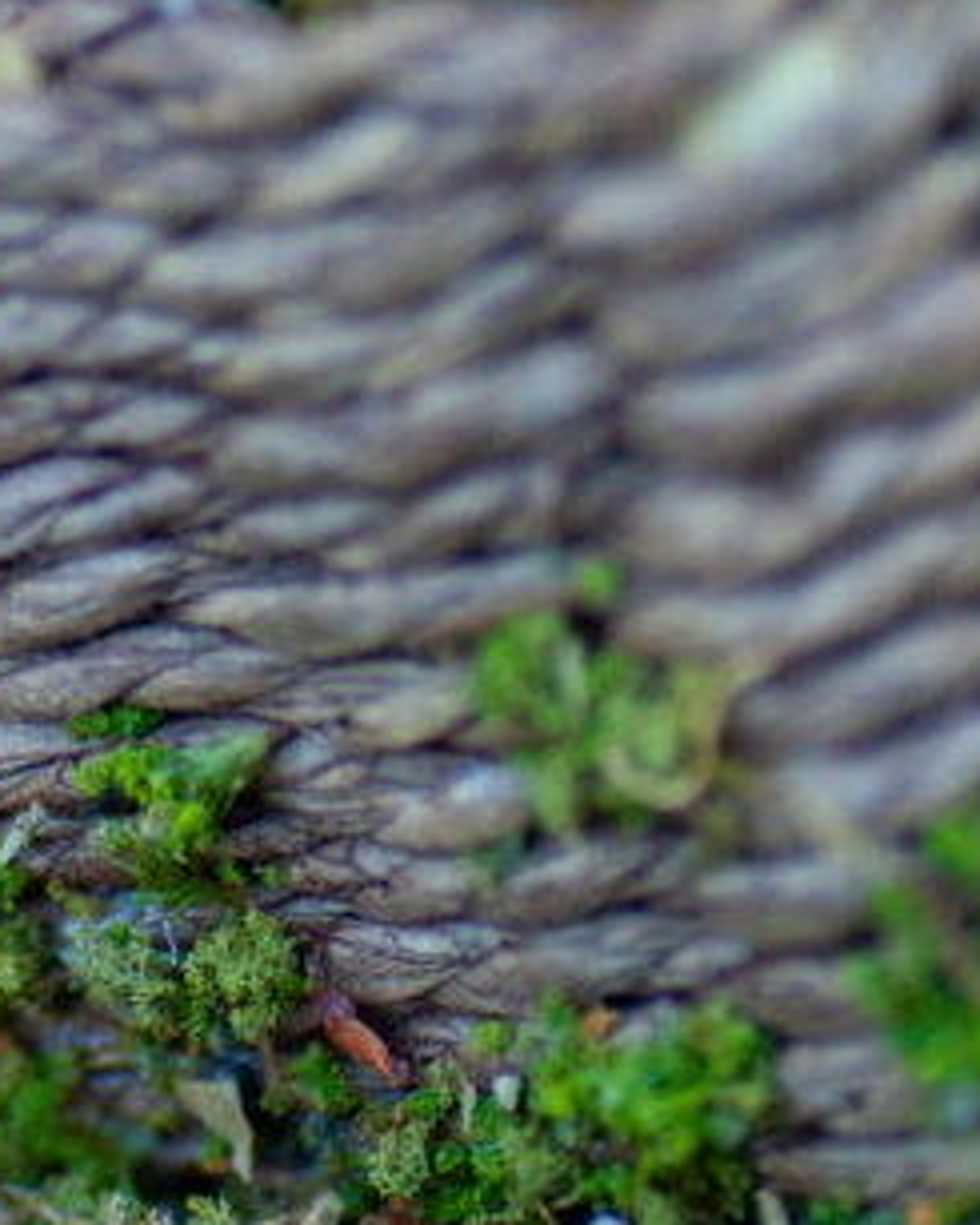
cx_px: -40
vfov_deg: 4.5
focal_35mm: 423
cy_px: -560
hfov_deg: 3.7
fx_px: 15328
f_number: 4
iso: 640
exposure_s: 1/200
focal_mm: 90
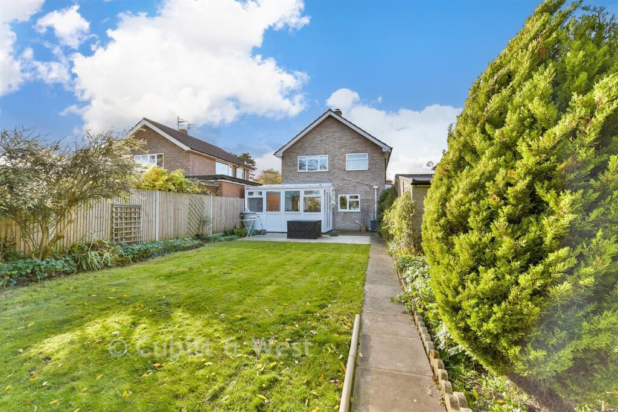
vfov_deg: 77.3
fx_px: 258
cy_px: 206
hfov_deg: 100.4
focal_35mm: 15
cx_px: 309
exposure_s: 1/60
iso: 160
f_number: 8
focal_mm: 10
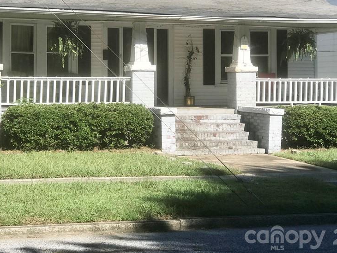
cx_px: 145
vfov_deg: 18.4
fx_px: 779
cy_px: 82
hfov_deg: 24.4
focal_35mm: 80
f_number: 2.8
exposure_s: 1/791
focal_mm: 6.6
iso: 20
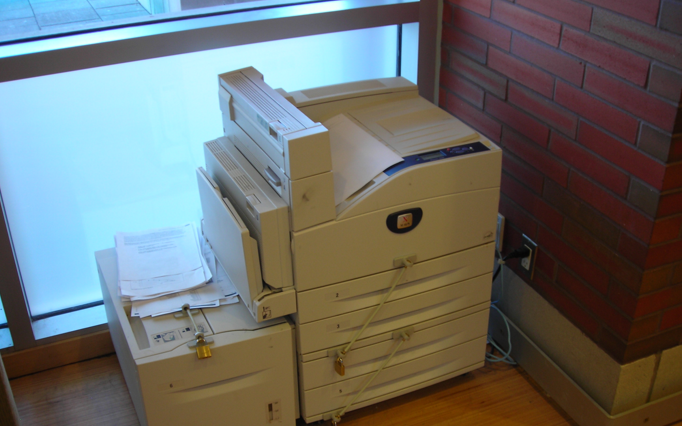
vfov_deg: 31.2
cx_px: 342
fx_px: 762
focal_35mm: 41
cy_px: 251
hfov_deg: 48.2
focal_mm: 6.3
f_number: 3.2
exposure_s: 1/11.6
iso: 50
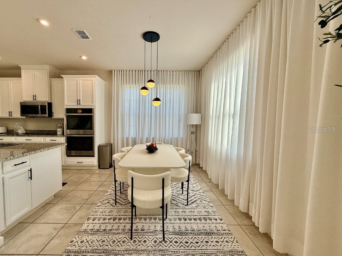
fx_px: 148
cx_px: 159
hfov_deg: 98.0
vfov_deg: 81.7
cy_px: 129
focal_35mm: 15
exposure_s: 1/368
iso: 64
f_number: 2.2
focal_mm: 2.22
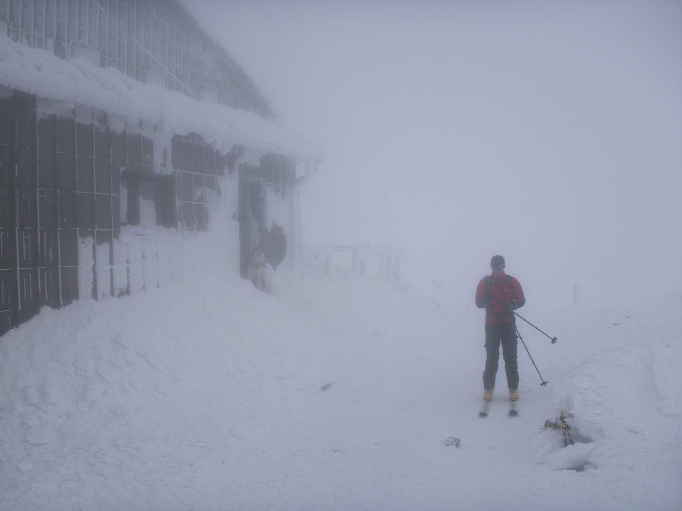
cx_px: 341
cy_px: 256
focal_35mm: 37
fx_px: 729
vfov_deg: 38.7
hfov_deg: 50.1
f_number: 7.1
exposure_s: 1/400
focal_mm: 7.7
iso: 50
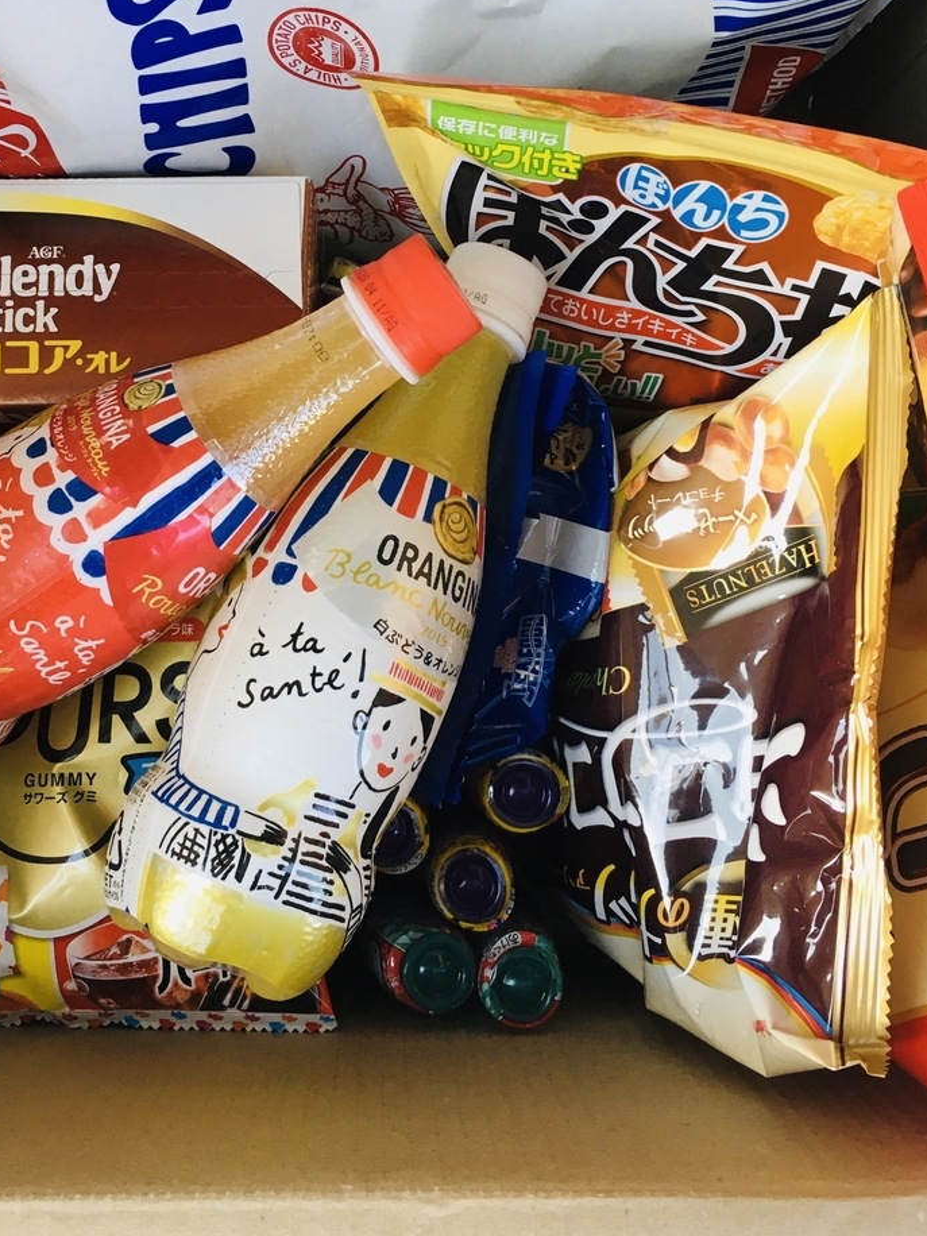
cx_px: 378
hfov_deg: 37.6
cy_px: 459
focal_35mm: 38
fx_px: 1357
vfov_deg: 48.5
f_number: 2.2
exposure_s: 1/30
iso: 32
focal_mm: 4.15
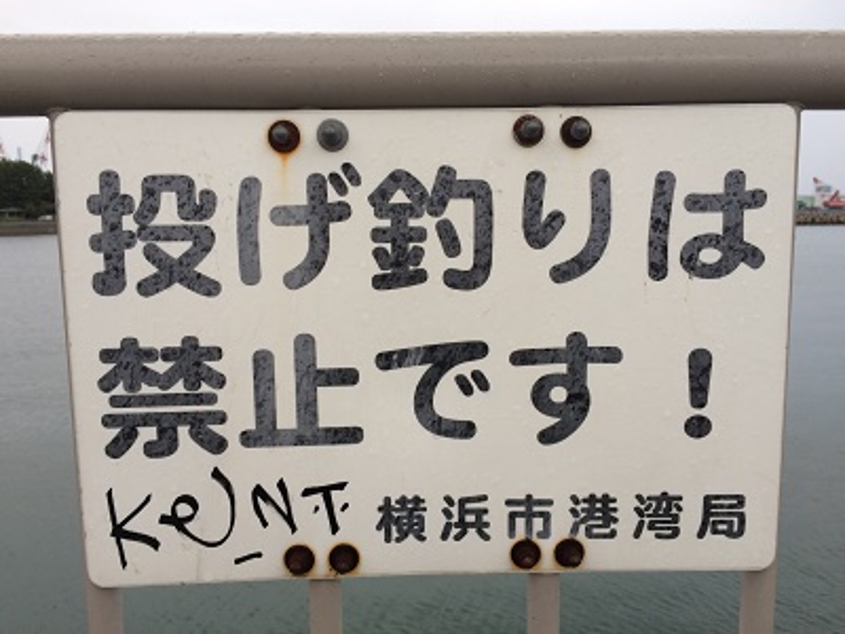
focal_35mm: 29
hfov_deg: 61.7
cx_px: 422
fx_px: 708
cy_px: 317
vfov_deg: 48.2
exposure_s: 1/30
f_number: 2.2
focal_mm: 4.15
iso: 40
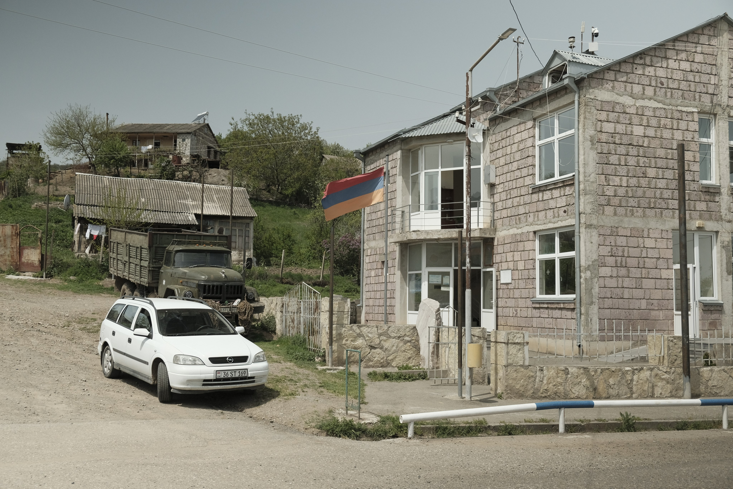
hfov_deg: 57.2
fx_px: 672
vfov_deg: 40.0
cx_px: 366
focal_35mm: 33
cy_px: 244
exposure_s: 1/160
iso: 640
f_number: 4
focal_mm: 22.3
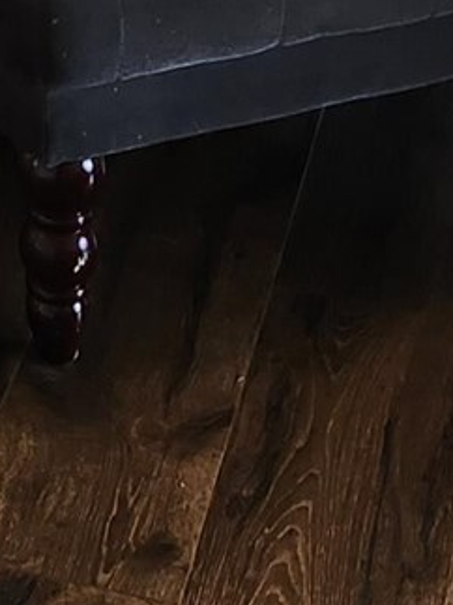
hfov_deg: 8.7
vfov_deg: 10.2
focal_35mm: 164
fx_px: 2863
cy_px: -931
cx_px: -318
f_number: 1.8
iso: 160
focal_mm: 5.4
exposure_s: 1/180
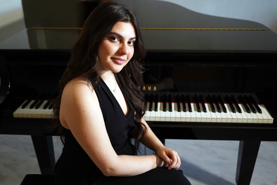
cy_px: 92
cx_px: 138
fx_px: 269
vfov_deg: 37.9
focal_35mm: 35
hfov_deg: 54.4
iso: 1600
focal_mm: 35
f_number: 2.8
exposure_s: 1/160
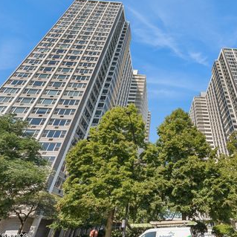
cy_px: 117
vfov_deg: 74.8
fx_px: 155
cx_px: 166
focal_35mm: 20
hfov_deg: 71.6
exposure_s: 1/640
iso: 250
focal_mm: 15
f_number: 11
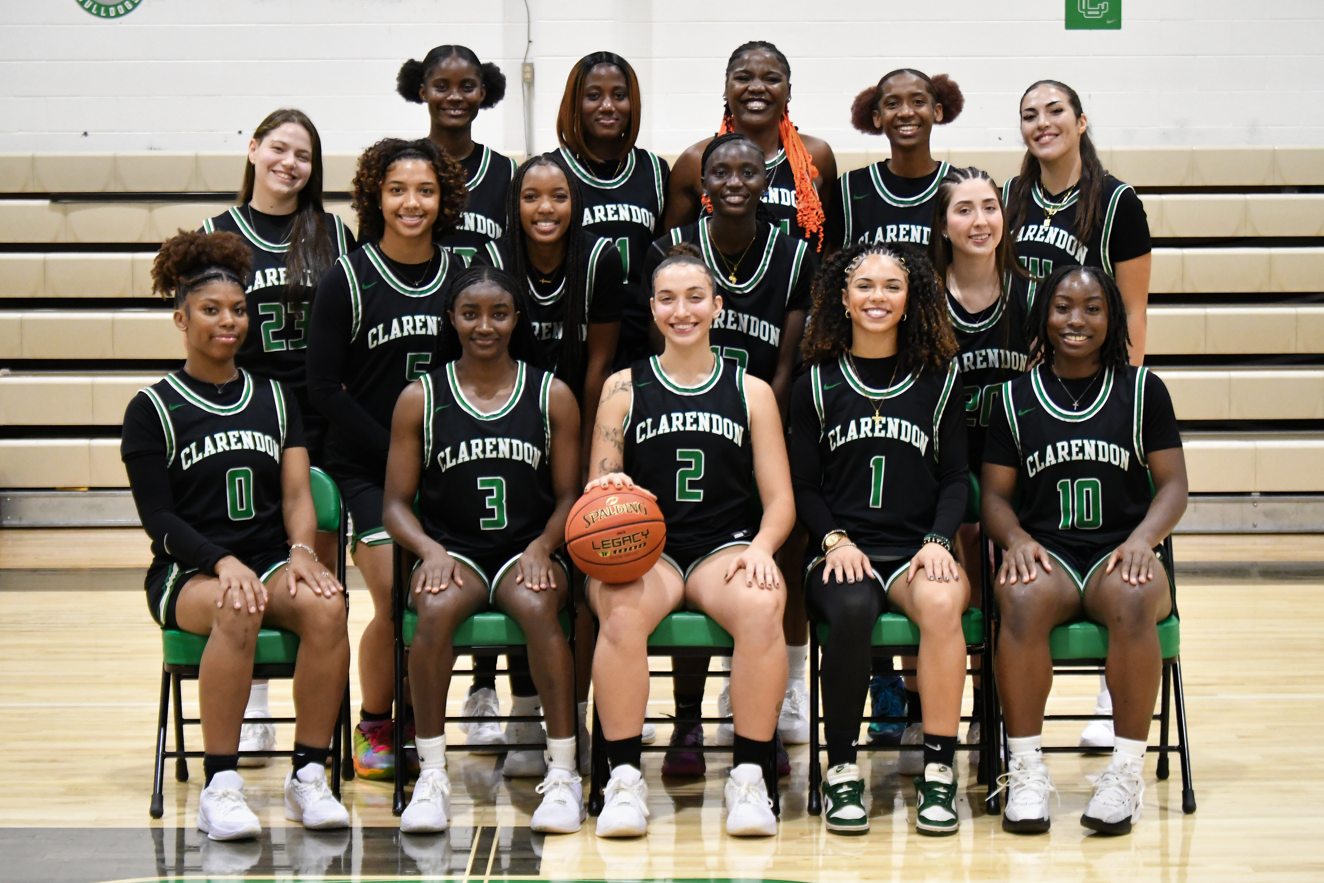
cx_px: 662
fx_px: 3016
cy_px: 442
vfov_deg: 16.7
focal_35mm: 82
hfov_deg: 24.8
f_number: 4
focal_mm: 55
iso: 6400
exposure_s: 1/500
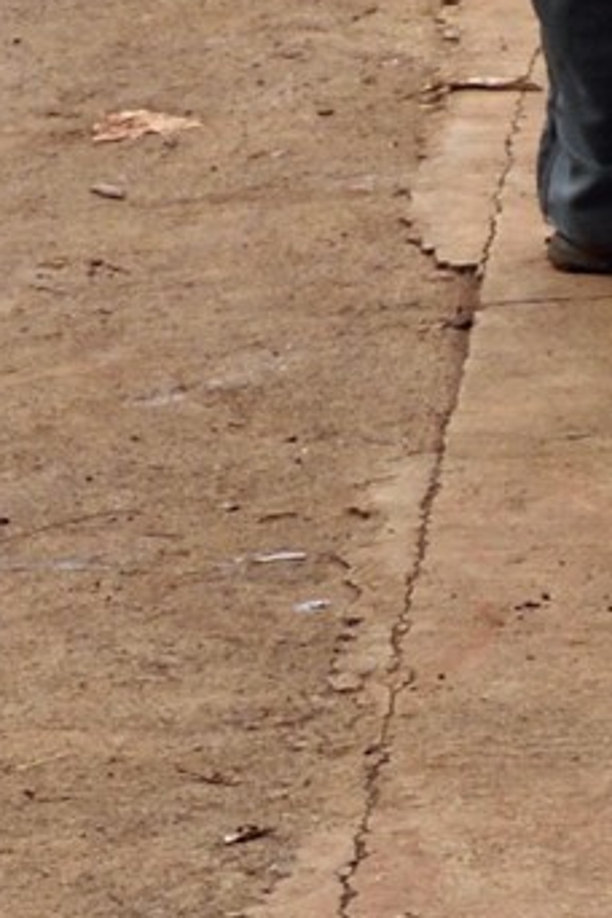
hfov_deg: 3.9
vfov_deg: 5.6
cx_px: 333
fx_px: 8950
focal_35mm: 351
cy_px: -1519
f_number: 16
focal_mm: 50
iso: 800
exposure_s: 1/80
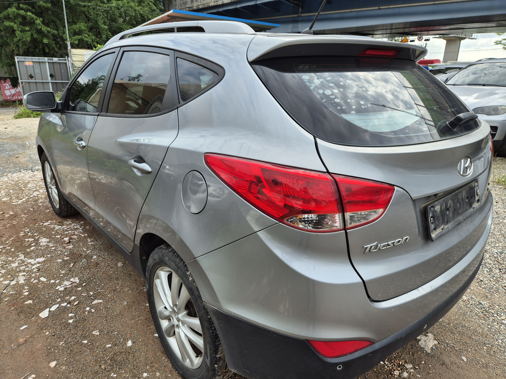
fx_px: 336
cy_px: 190
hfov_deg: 73.9
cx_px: 253
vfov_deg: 58.9
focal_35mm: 23
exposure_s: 1/802
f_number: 1.8
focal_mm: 5.4
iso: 25
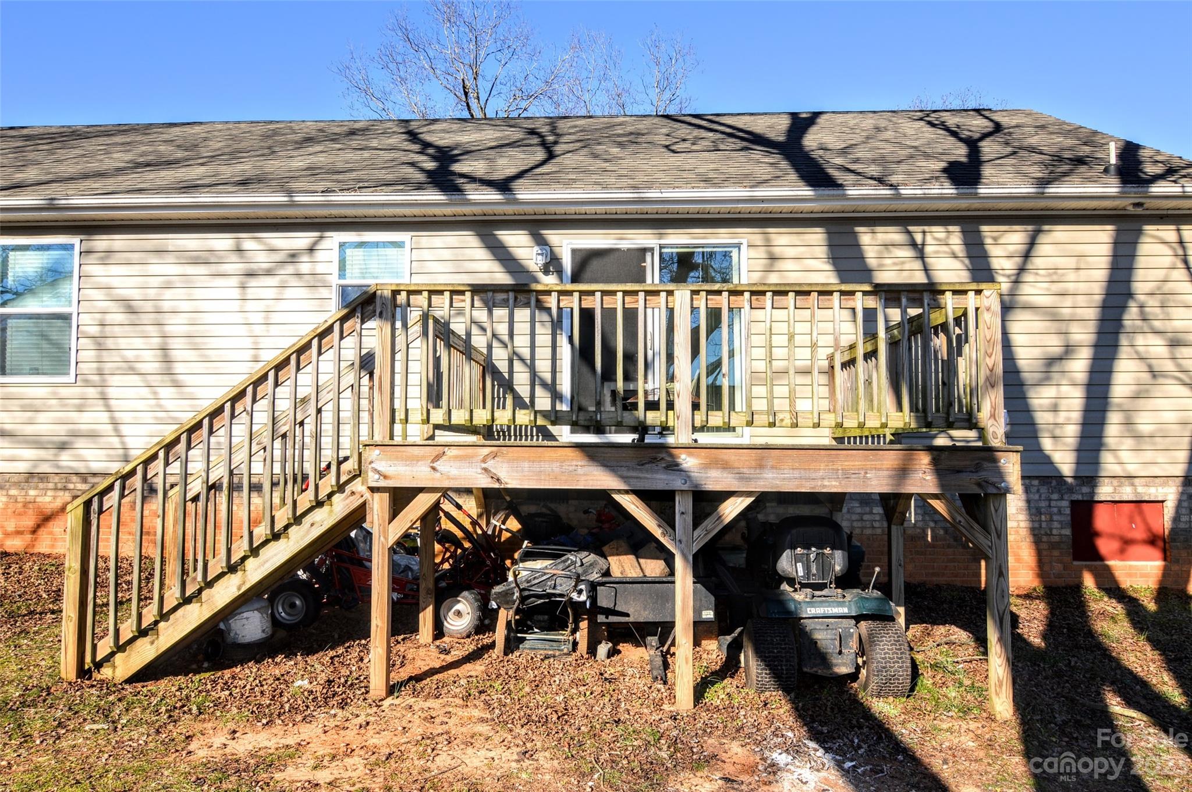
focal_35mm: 24
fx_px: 794
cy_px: 396
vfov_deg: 53.0
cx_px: 596
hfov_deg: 73.8
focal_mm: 16
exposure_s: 1/200
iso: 100
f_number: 9
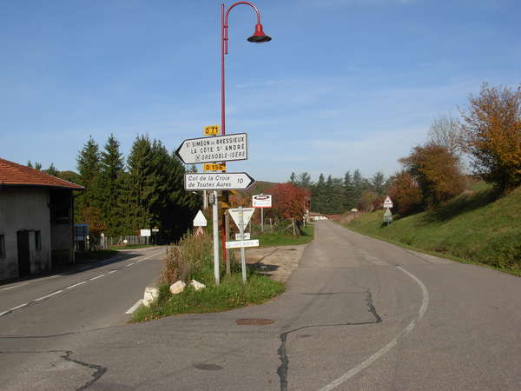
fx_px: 572
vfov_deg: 37.7
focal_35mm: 38
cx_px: 260
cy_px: 196
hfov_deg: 49.0
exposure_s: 1/627
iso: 79
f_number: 4.9
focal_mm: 6.3
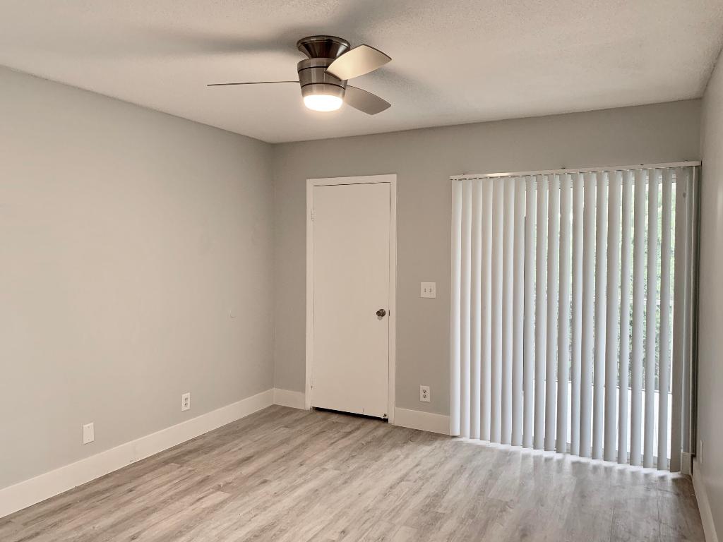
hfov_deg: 67.3
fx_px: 543
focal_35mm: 26
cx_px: 362
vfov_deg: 53.1
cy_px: 271
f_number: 1.8
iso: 160
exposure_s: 1/60
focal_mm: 4.25
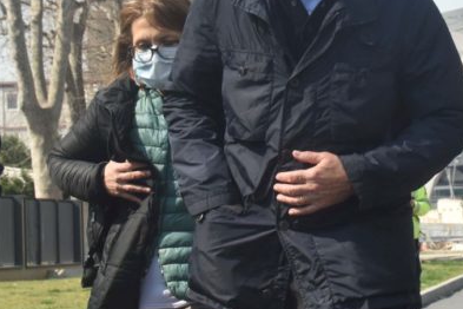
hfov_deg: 16.3
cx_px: 405
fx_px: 1595
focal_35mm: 124
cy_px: 44
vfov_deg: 11.0
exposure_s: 1/640
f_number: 20
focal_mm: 70
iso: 1600
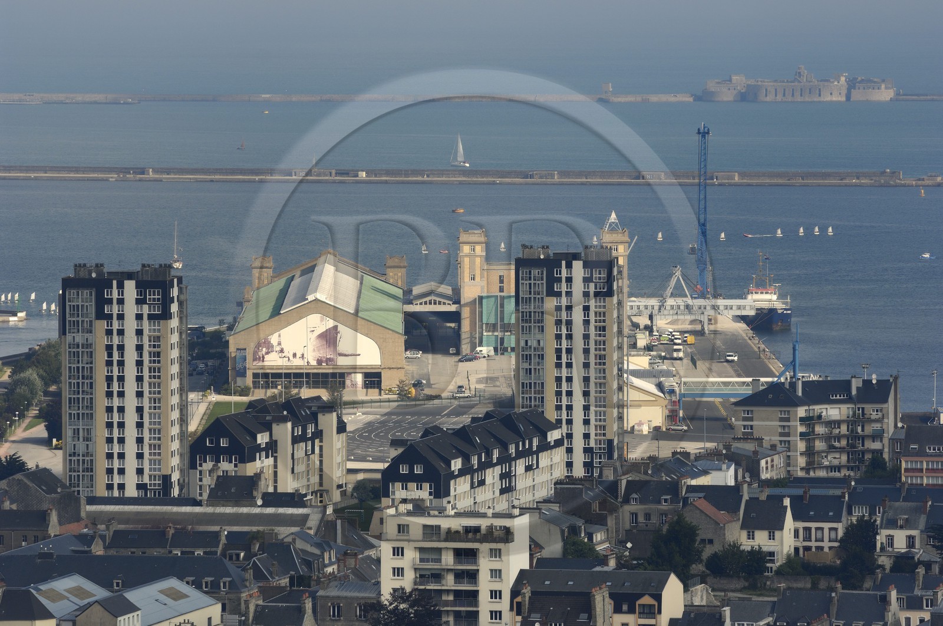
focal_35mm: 262
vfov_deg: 5.2
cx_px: 472
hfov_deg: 7.9
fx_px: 6866
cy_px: 313
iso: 100
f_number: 5.3
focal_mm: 175
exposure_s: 1/400
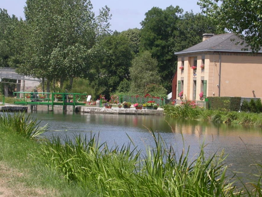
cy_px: 84
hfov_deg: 14.6
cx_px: 137
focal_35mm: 135
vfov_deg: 11.0
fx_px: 1022
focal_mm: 24.2
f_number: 6.2
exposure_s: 1/367
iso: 100
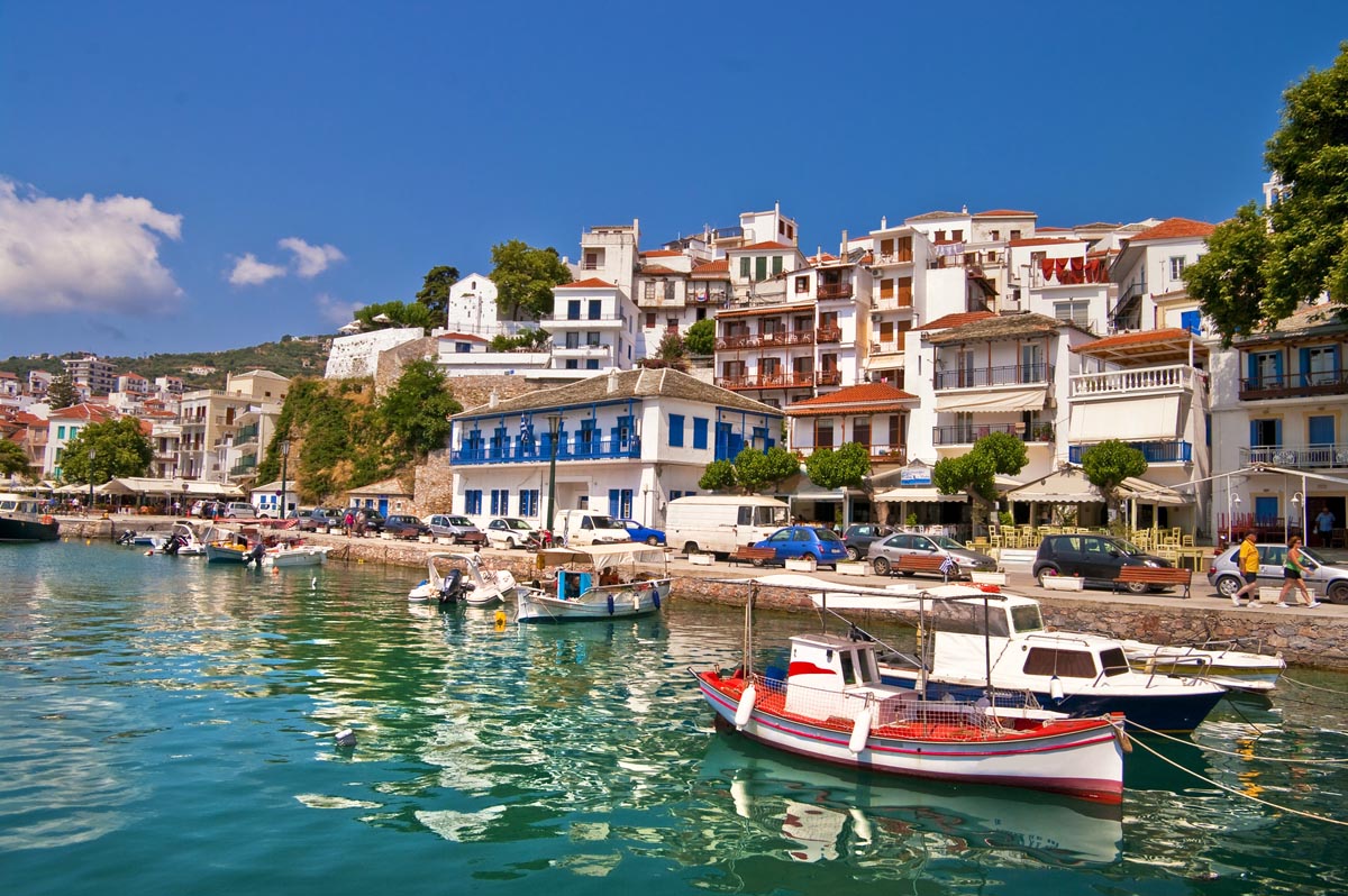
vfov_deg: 53.1
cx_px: 674
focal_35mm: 24
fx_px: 898
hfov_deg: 73.8
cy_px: 448
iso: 200
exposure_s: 1/125
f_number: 9
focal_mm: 16
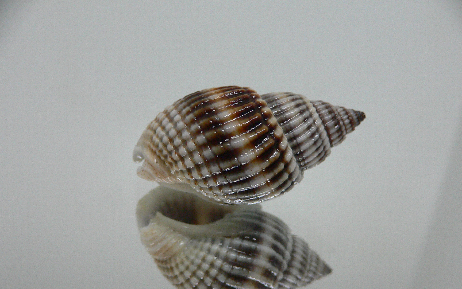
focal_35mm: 38
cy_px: 175
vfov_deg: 33.5
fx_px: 478
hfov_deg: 51.5
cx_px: 232
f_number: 2.8
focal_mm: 4.6
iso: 200
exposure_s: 1/50
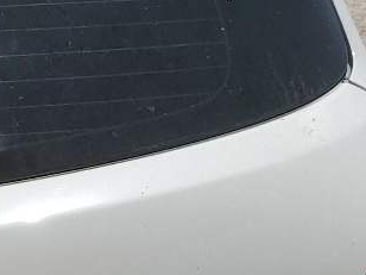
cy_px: 275
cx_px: -240
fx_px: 1427
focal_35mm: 135
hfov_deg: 13.5
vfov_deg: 10.9
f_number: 1.5
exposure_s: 1/10000
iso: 51
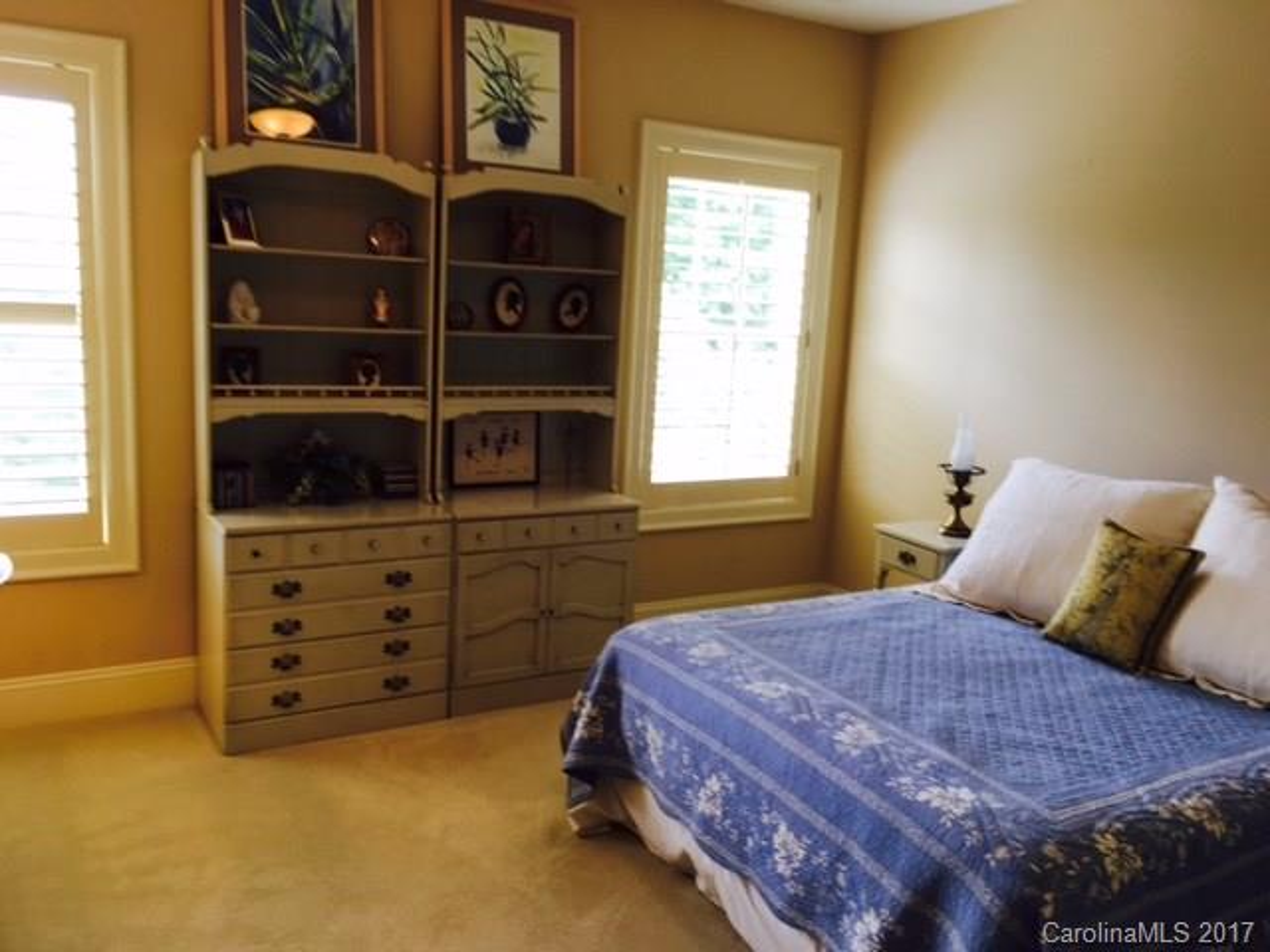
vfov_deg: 48.2
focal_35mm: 29
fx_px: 1064
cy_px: 476
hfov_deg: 61.7
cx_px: 635
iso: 32
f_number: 2.2
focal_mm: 4.15
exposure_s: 1/30
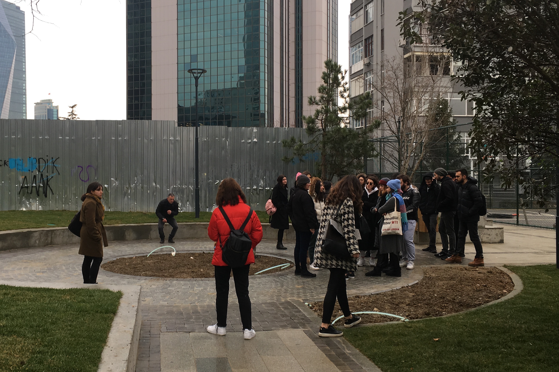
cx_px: 221
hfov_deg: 48.1
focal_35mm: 40
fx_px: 621
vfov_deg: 33.4
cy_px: 174
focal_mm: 4.15
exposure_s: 1/111
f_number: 2.2
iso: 25
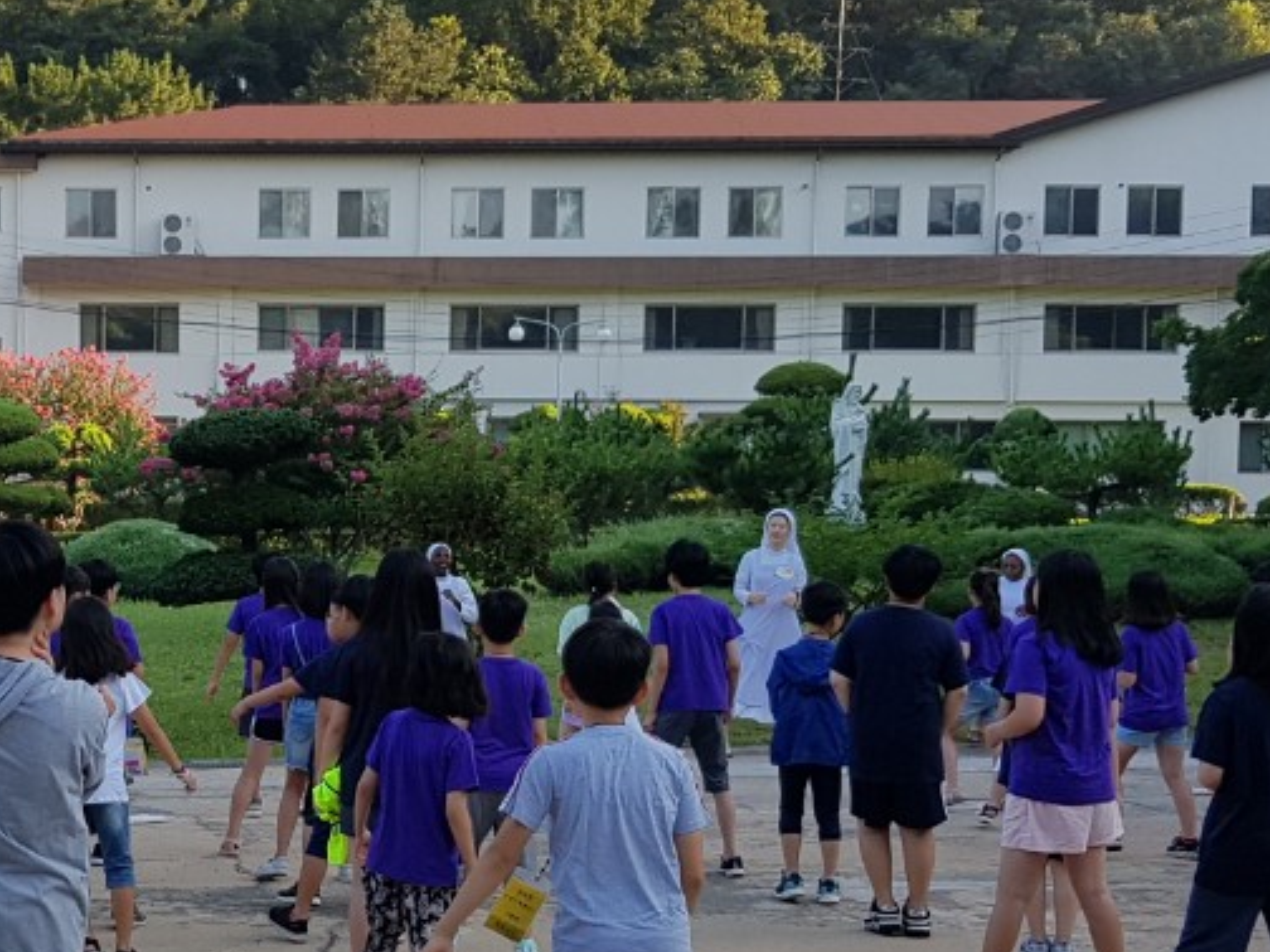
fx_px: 2421
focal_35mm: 66
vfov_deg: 22.2
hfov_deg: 28.4
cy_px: 625
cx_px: 149
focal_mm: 4.3
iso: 40
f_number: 1.7
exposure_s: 1/667
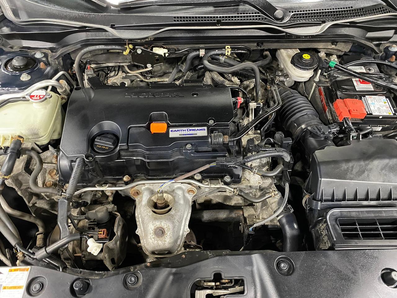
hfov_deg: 67.3
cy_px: 149
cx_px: 198
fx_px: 298
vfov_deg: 53.1
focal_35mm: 26
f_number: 1.8
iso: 500
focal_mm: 4.25
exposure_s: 1/30
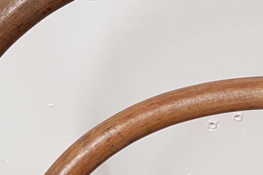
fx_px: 752
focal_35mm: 103
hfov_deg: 19.2
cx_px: 274
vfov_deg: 12.8
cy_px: 238
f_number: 1.7
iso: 125
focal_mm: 4.2
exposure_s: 1/50
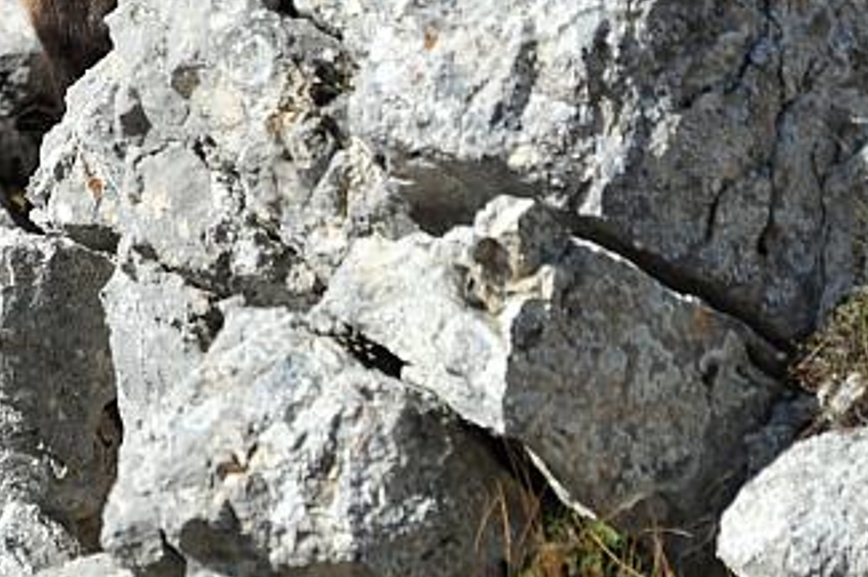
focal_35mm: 1384
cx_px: -40
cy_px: -132
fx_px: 33336
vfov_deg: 1.0
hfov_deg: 1.5
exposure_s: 1/500
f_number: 11
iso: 320
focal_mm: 500
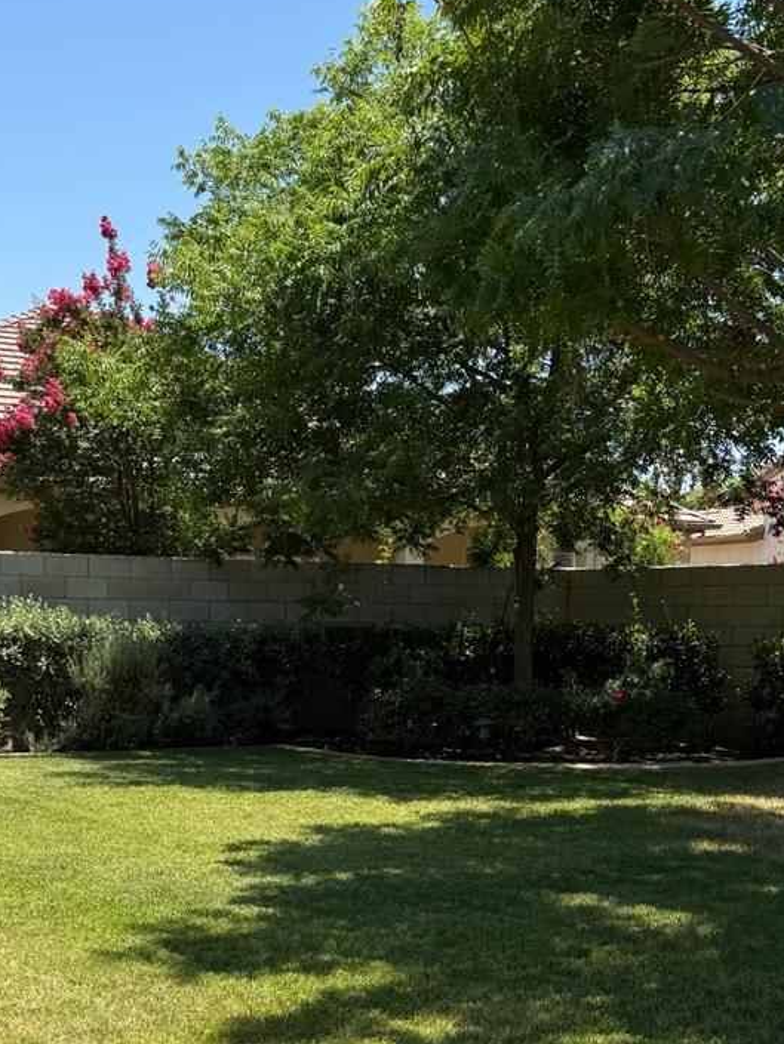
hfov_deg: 28.6
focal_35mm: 51
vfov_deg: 36.6
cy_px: 781
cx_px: 423
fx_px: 1540
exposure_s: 1/2611
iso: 80
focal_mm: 6.76
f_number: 1.78
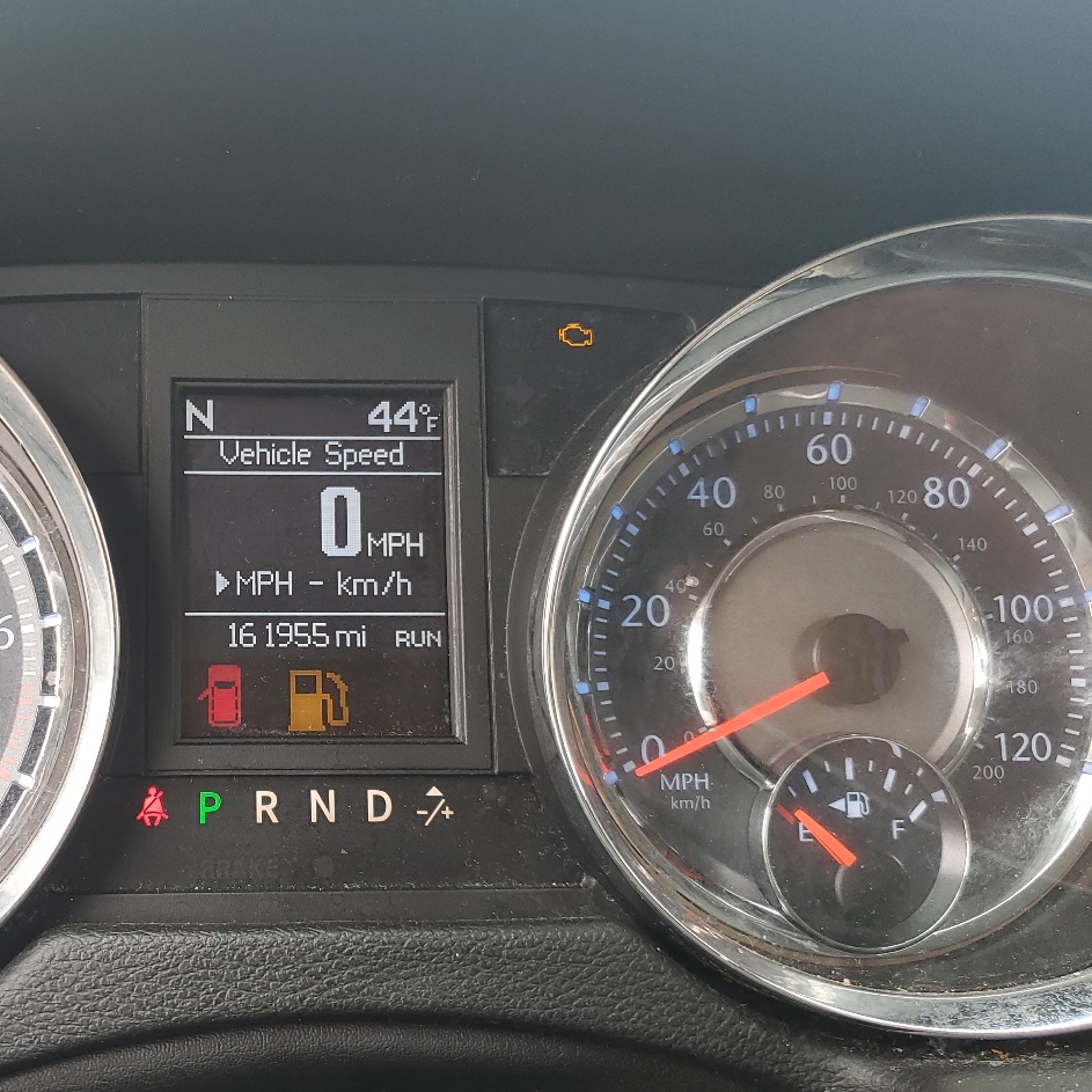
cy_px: 604
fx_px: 1392
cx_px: 248
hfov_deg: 41.3
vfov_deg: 42.8
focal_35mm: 39
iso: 54
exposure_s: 1/120
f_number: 1.5
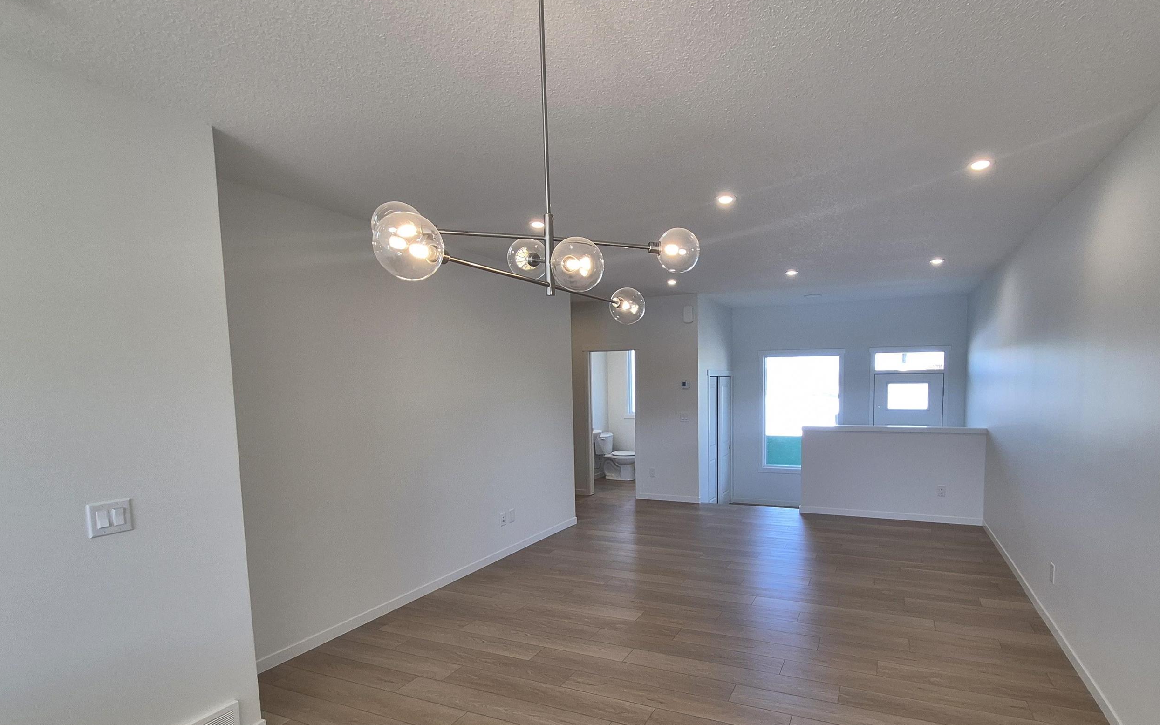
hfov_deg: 93.6
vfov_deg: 67.2
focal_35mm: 17
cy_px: 441
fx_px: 537
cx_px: 674
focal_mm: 1.74
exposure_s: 1/120
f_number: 2.2
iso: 80
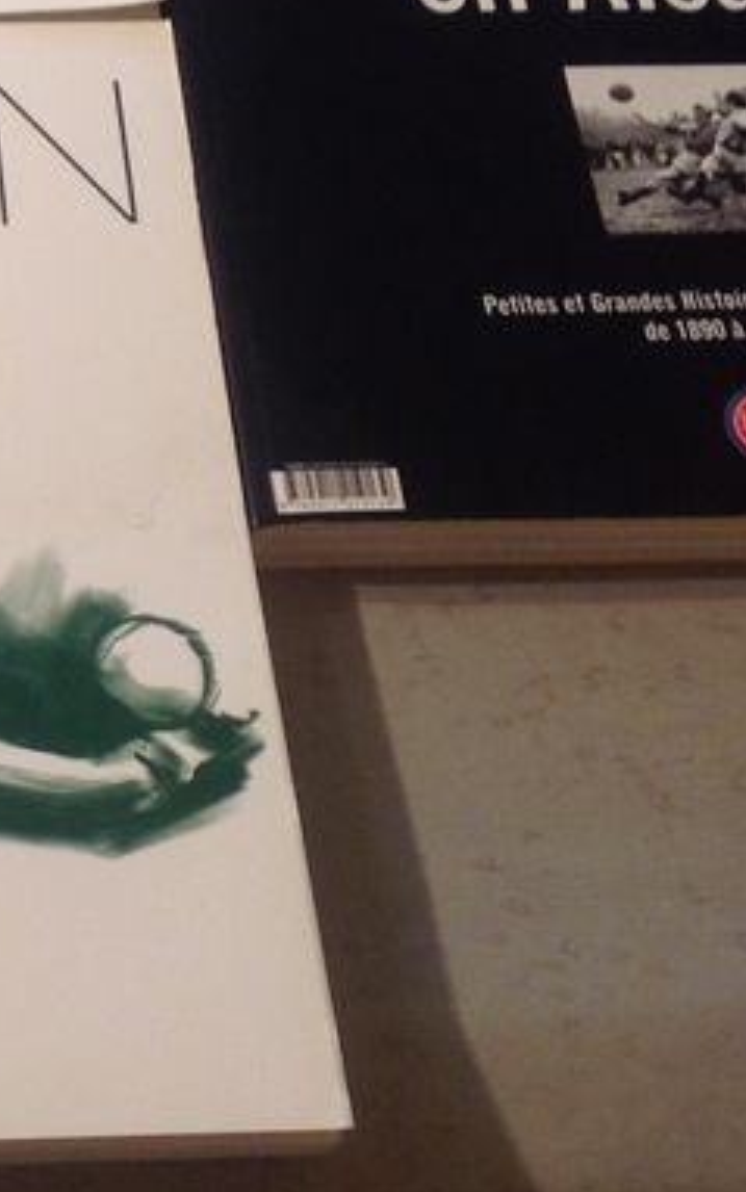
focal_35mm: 97
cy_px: 376
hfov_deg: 12.9
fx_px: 3153
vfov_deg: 21.3
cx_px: -337
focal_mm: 4.28
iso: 80
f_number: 2.4
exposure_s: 1/15
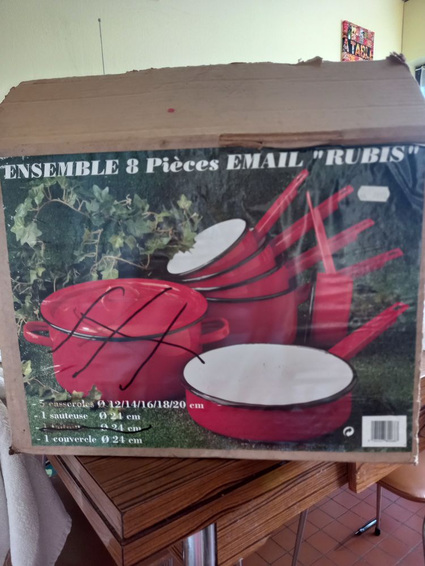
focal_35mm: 25
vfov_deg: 69.4
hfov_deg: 54.9
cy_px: 283
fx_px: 409
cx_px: 212
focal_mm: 4.6
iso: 200
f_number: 2
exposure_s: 1/39
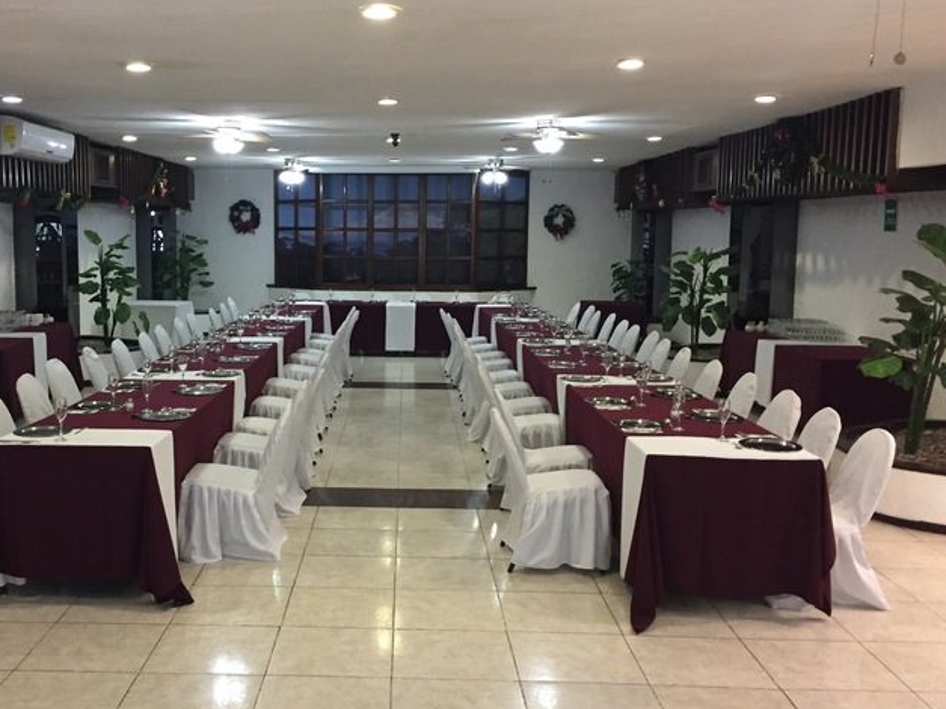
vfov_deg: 38.6
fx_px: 1011
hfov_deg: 49.8
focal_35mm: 37
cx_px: 368
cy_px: 336
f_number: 2.2
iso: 250
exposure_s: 1/30
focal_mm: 4.15
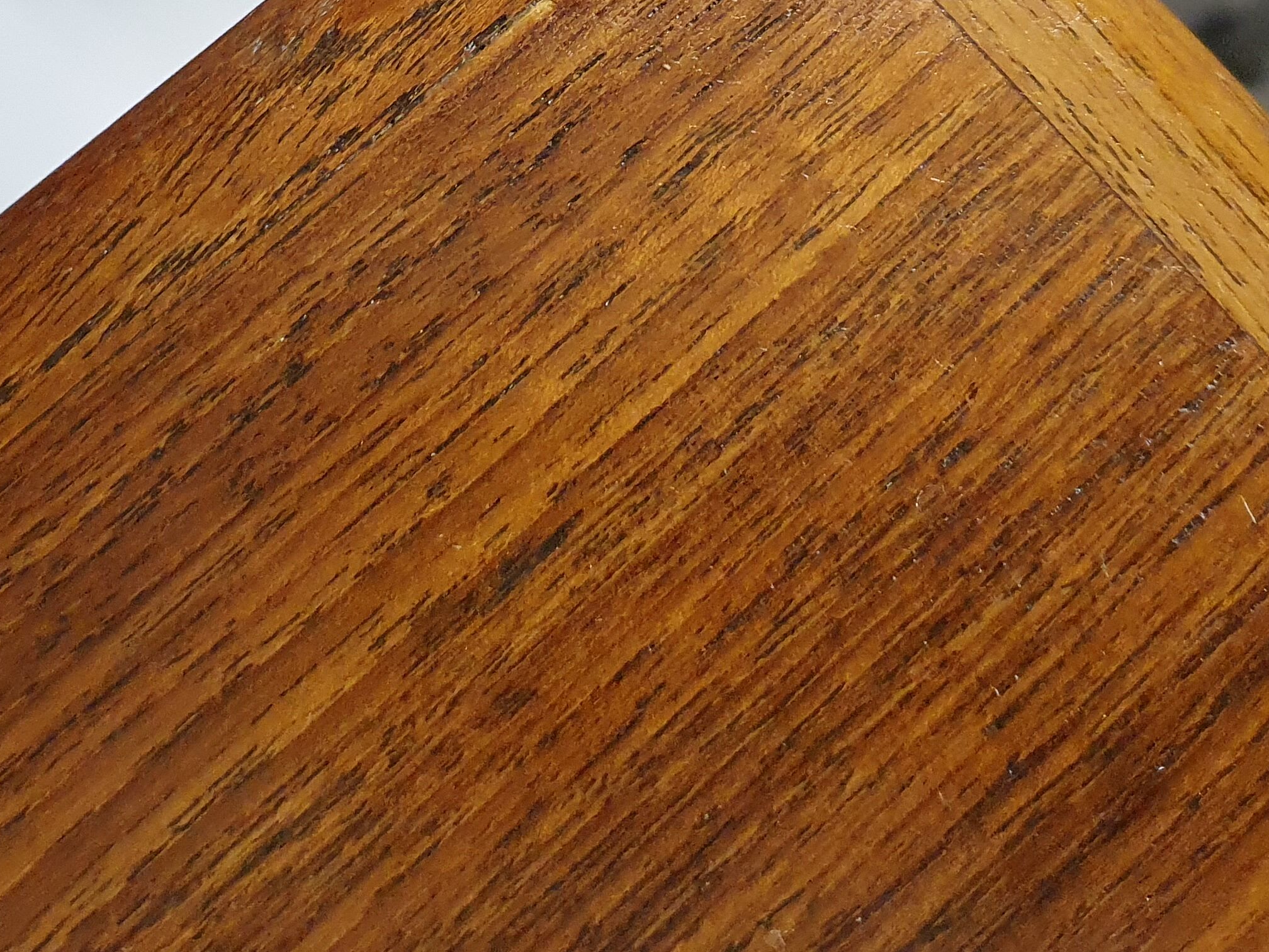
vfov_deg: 26.6
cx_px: 468
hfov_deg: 36.6
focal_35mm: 52
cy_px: 4
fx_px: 1906
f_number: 1.5
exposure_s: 1/50
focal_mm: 4.32
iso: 500
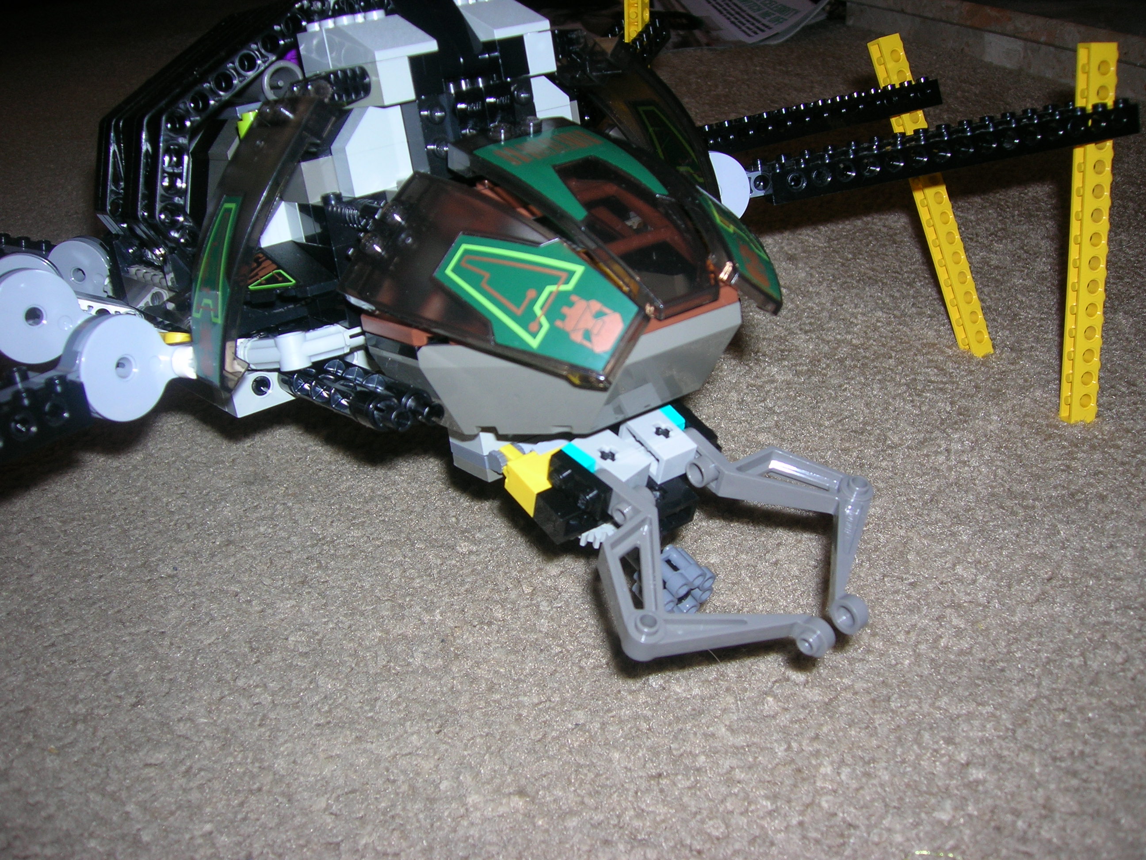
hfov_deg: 54.0
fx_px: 1126
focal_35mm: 34
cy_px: 430
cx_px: 573
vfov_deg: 41.8
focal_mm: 5.7
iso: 50
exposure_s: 1/60.1
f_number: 2.9
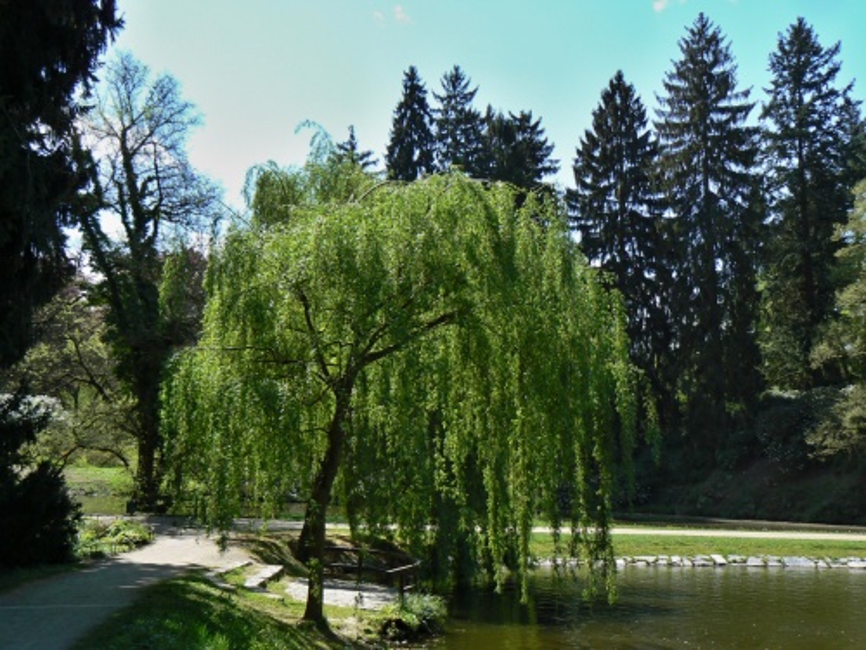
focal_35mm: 49
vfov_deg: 29.7
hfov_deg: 38.9
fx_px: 1226
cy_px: 325
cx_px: 433
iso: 80
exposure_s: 1/250
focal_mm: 8.1
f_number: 5.6
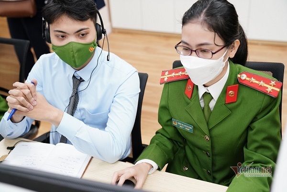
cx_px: 144
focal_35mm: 48
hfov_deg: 41.1
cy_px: 96
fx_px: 383
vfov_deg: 28.1
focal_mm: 48
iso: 2000
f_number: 3.2
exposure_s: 1/200
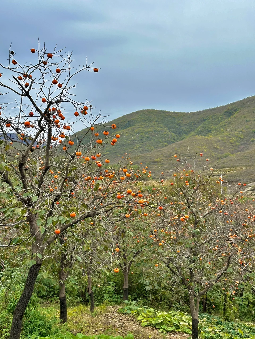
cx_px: 128
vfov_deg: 39.7
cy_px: 170
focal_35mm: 48
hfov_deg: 30.3
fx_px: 471
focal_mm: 6.86
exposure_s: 1/1667
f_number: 1.78
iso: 64
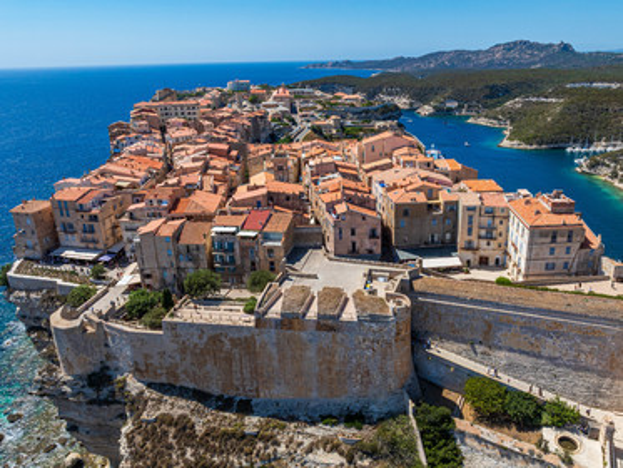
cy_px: 234
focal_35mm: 24
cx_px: 312
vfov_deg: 56.8
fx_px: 432
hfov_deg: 71.6
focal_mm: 12.3
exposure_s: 1/160
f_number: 11
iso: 100
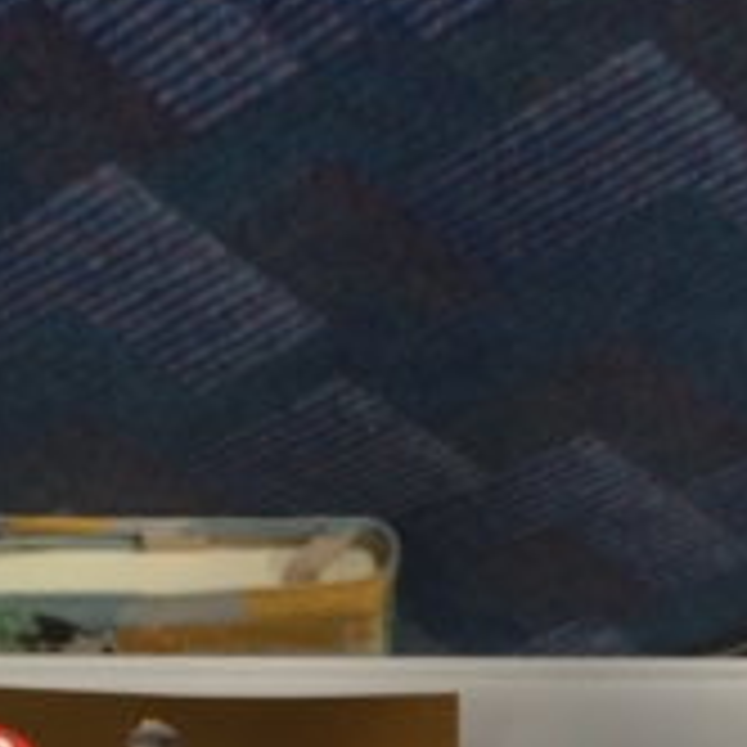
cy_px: 904
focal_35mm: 99
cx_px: 261
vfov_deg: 16.8
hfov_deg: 17.5
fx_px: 2417
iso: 100
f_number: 2.2
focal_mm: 4.15
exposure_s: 1/30
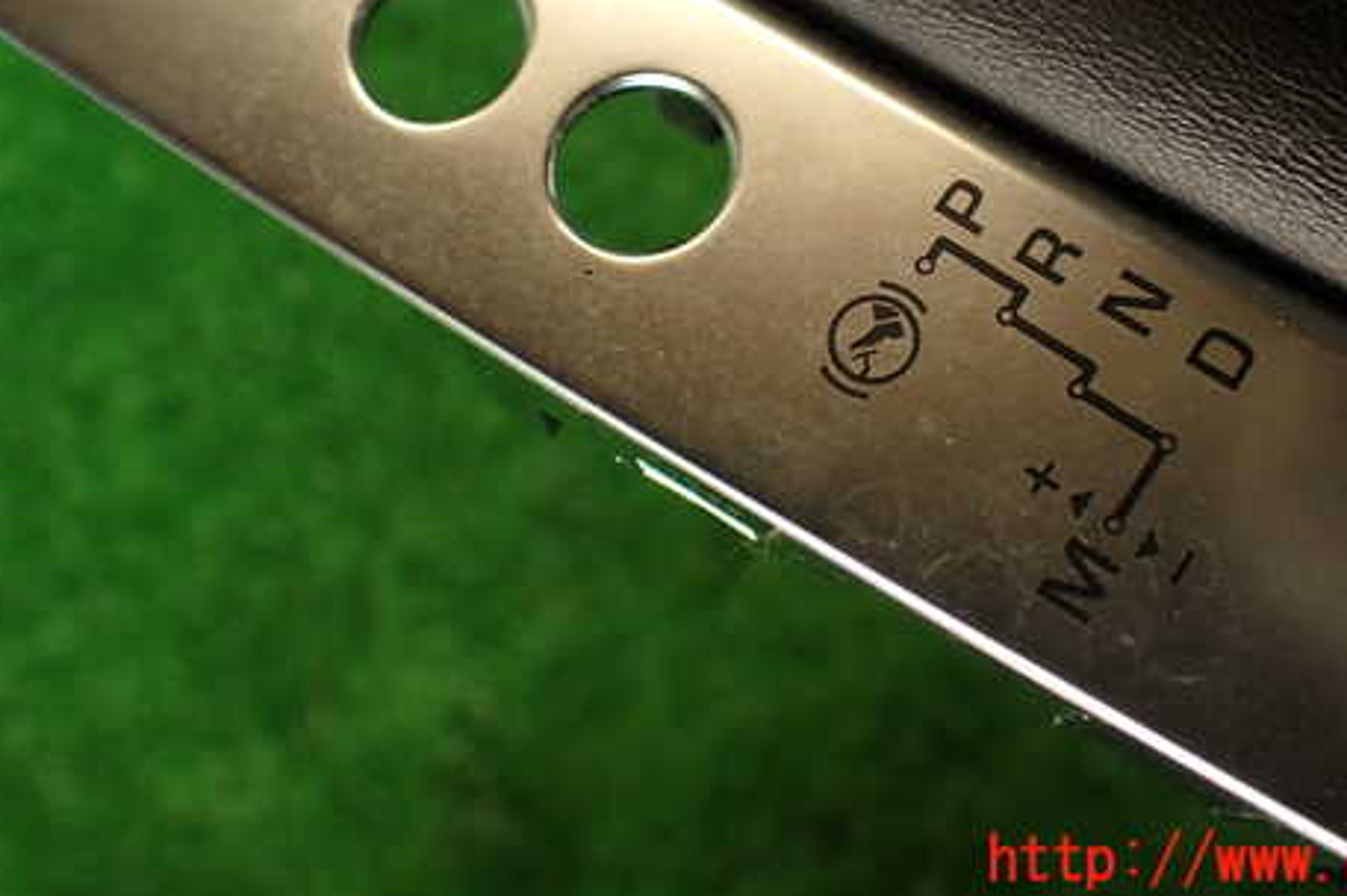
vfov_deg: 32.0
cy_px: 236
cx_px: 769
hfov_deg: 47.3
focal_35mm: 41
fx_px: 1533
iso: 160
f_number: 2.3
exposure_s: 1/60
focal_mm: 5.4
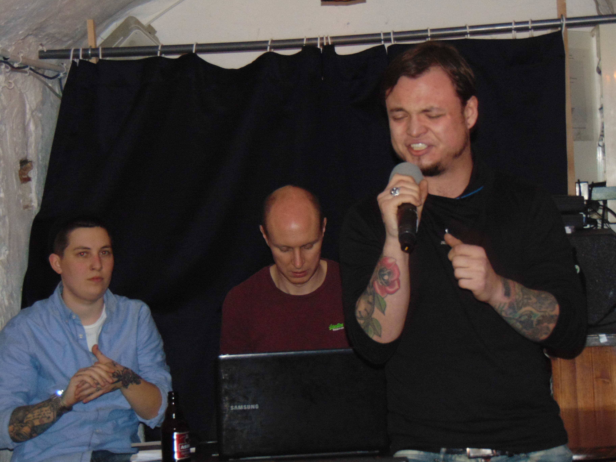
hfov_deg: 18.2
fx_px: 1922
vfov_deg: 13.7
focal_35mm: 108
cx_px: 308
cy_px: 231
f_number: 3.9
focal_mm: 19.4
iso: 400
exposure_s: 1/8
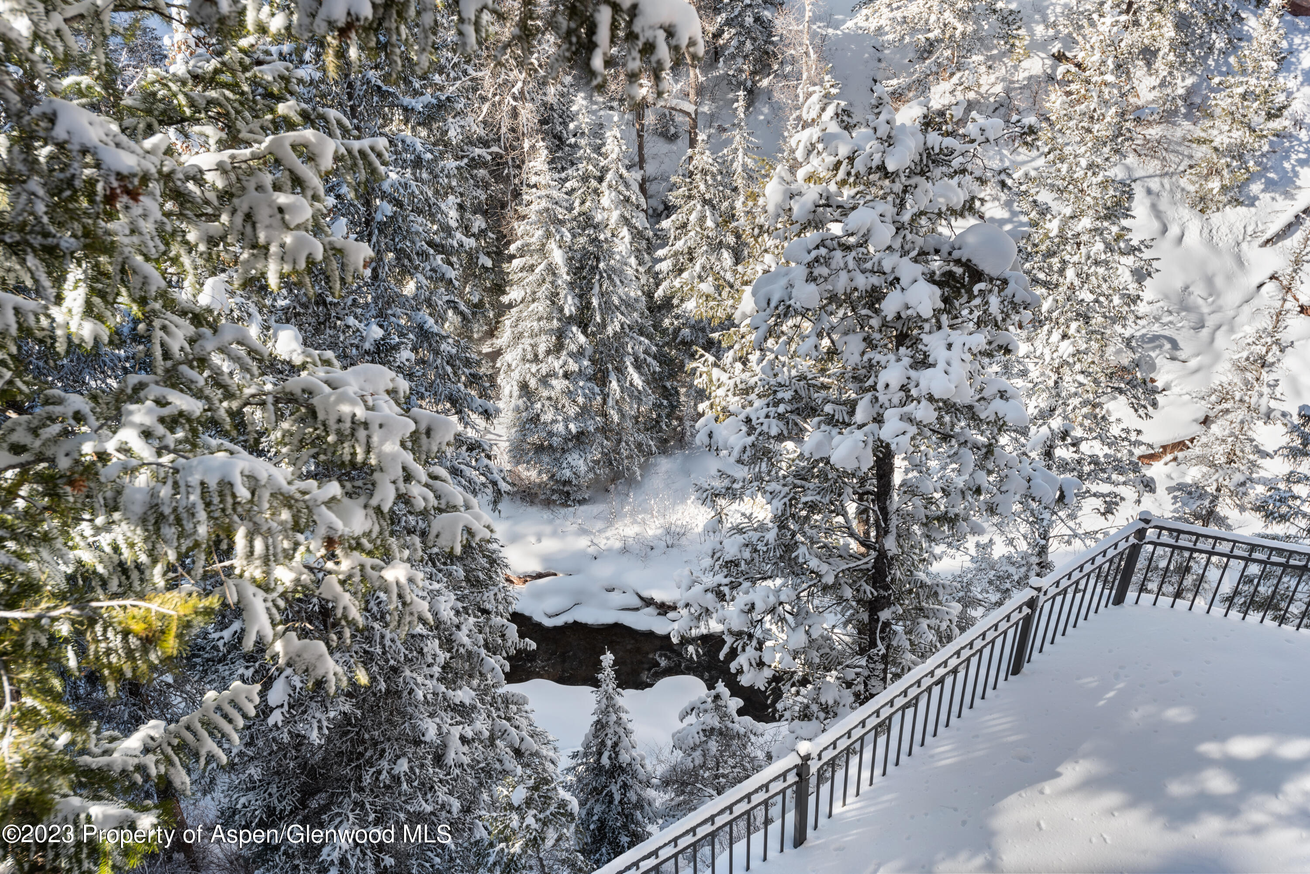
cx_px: 655
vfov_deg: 37.9
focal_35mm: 35
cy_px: 437
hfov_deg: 54.4
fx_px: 1274
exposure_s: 1/60
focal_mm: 35
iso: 100
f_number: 7.1
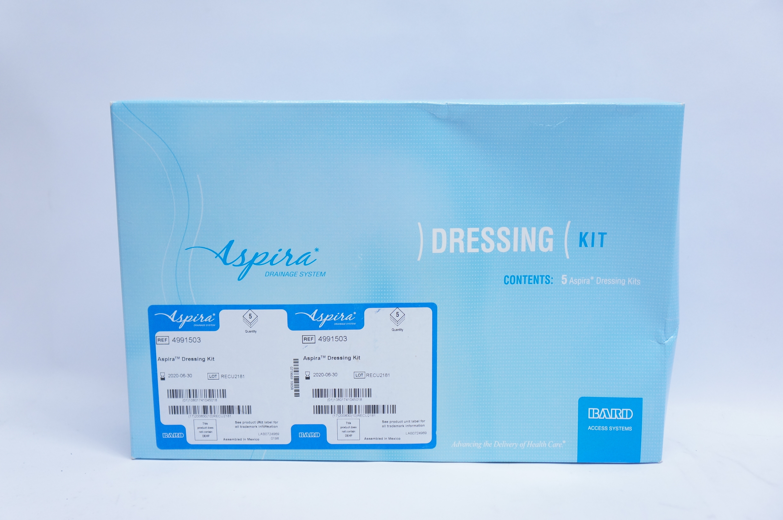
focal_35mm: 39
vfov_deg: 34.1
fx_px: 847
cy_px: 260
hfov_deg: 49.6
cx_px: 392
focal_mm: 26
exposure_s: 1/125
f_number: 4
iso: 800
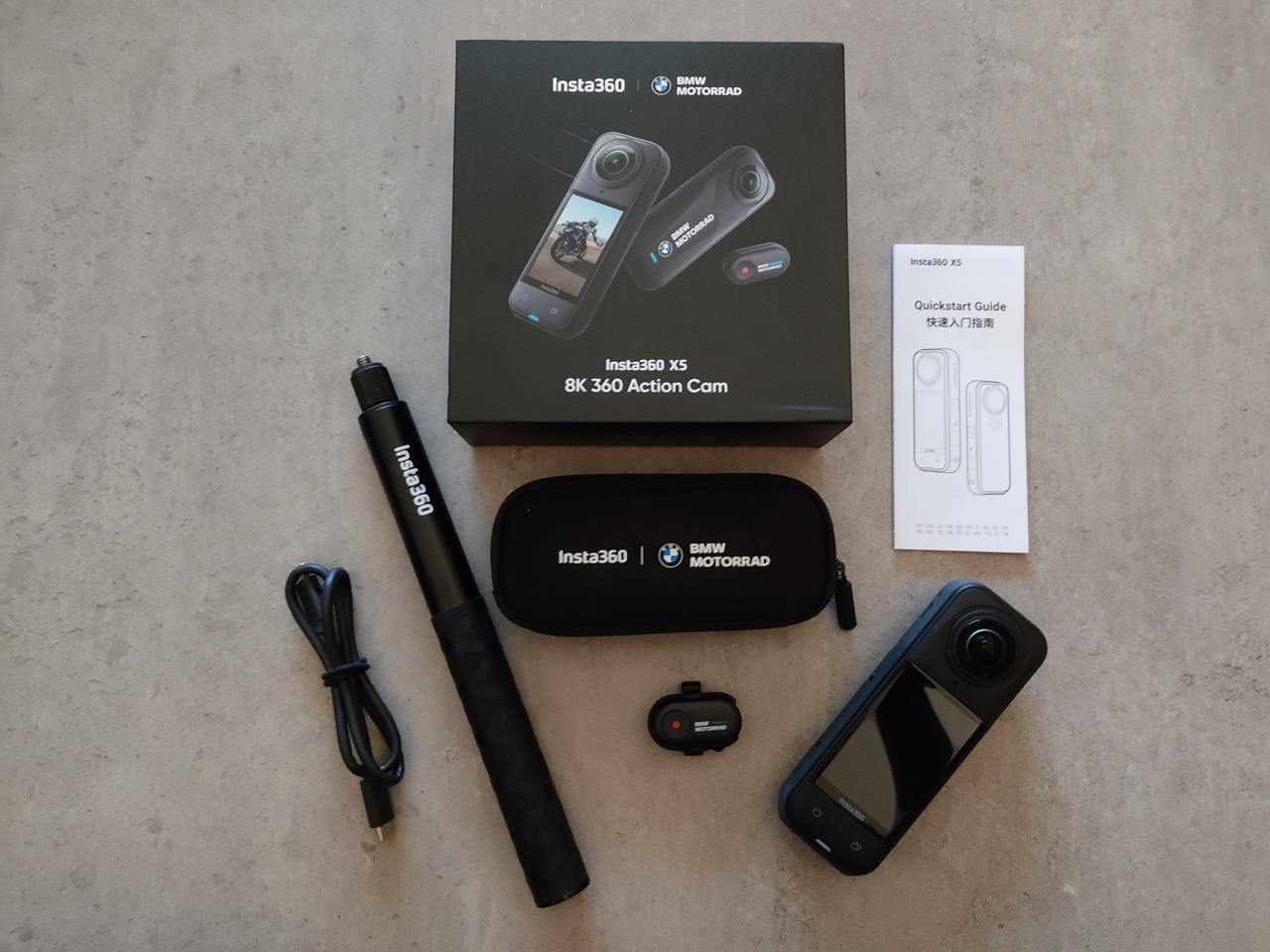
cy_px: 476
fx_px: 954
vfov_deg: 53.1
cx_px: 635
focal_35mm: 26
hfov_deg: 67.3
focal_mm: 4.74
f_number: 1.79
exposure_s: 1/17
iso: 2253
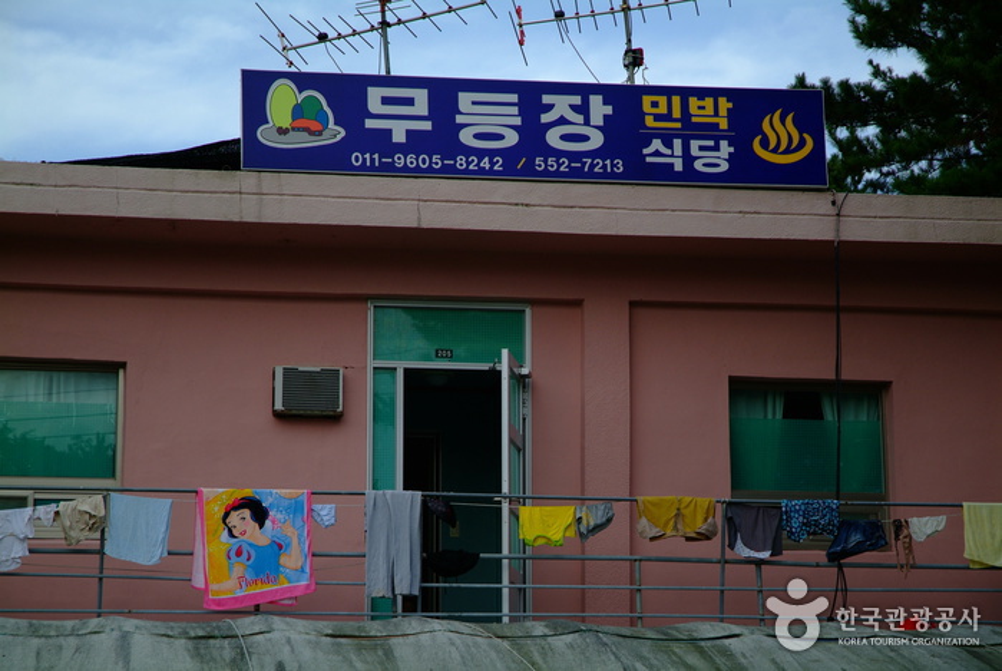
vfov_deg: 14.7
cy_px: 336
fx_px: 2592
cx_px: 501
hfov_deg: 21.9
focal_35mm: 93
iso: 200
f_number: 4.5
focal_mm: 62
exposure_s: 1/500
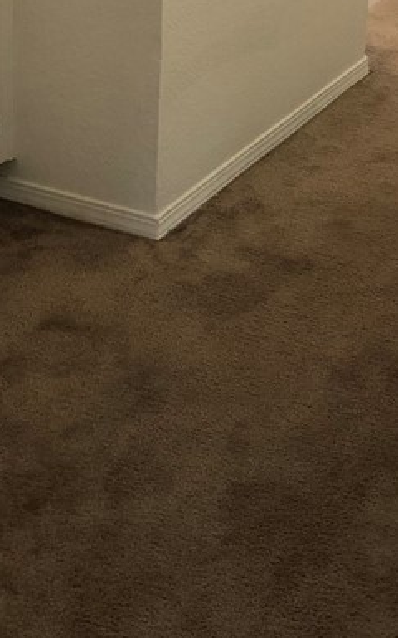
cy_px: 46
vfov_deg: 25.3
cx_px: 262
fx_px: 1374
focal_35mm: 79
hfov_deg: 16.5
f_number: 1.8
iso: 32
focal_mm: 3.99
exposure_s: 1/30
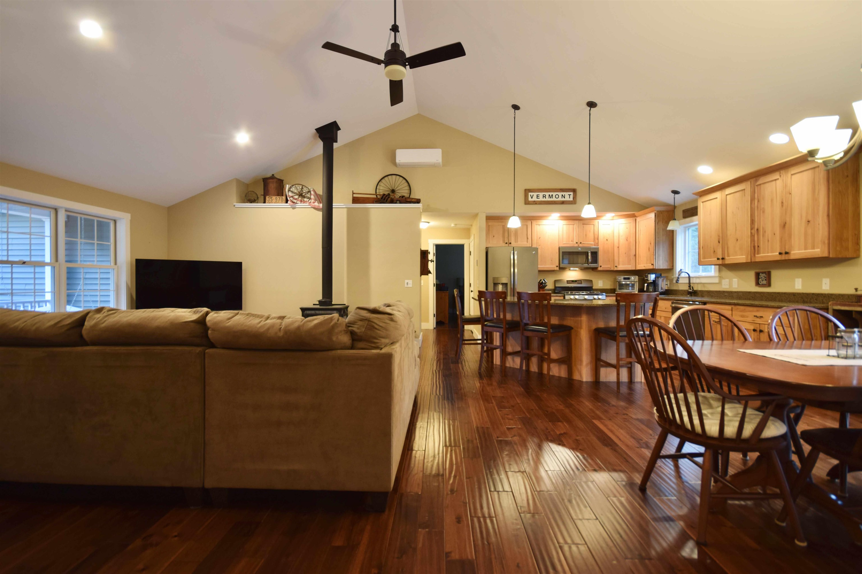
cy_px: 287
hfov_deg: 100.4
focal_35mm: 15
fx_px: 359
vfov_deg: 77.3
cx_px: 431
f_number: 6.3
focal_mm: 10
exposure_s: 1/4
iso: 200
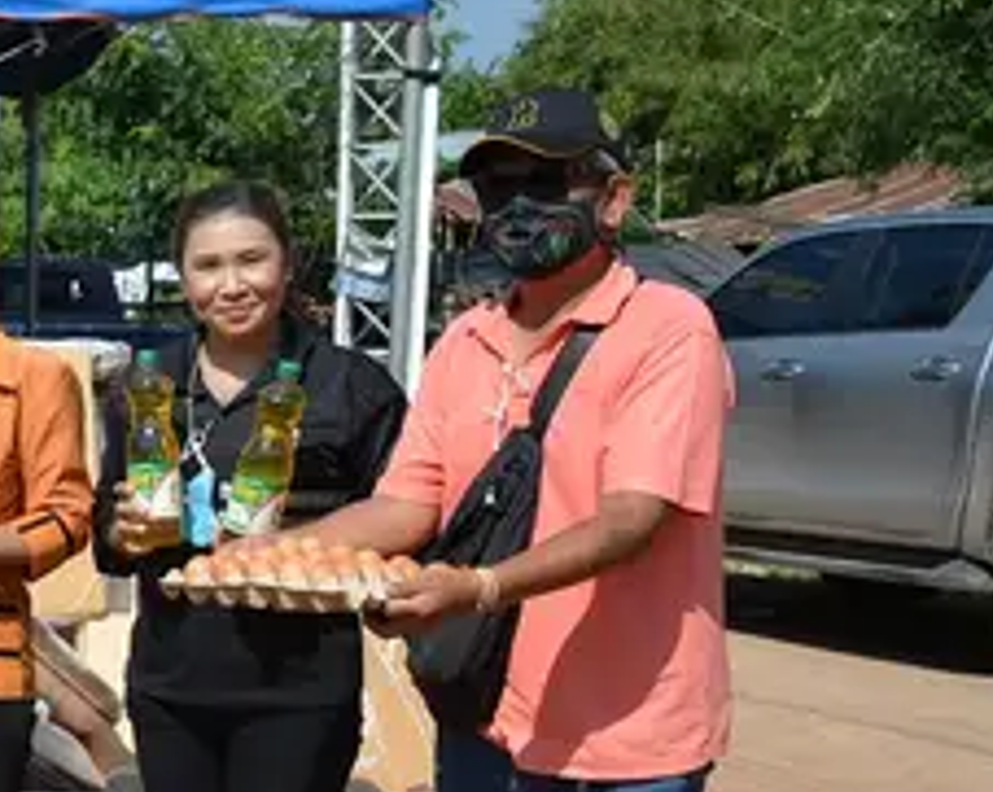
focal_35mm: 97
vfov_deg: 15.8
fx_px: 2847
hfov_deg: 17.7
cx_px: -512
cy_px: 602
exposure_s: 1/1000
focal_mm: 20
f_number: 4.5
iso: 100
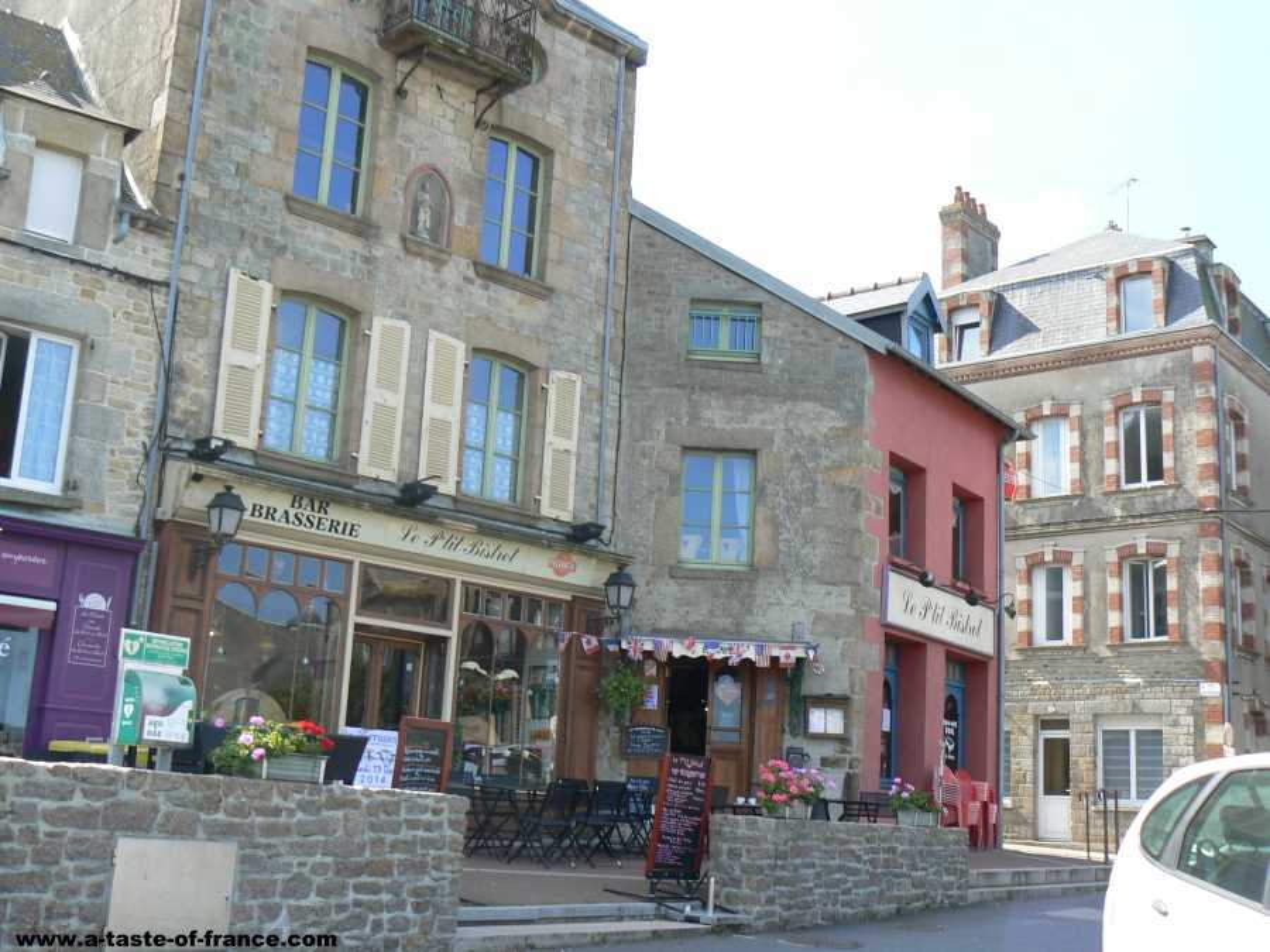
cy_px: 476
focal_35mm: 42
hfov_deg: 44.8
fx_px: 1541
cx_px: 635
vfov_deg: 34.3
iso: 80
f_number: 5.6
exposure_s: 1/160
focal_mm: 7
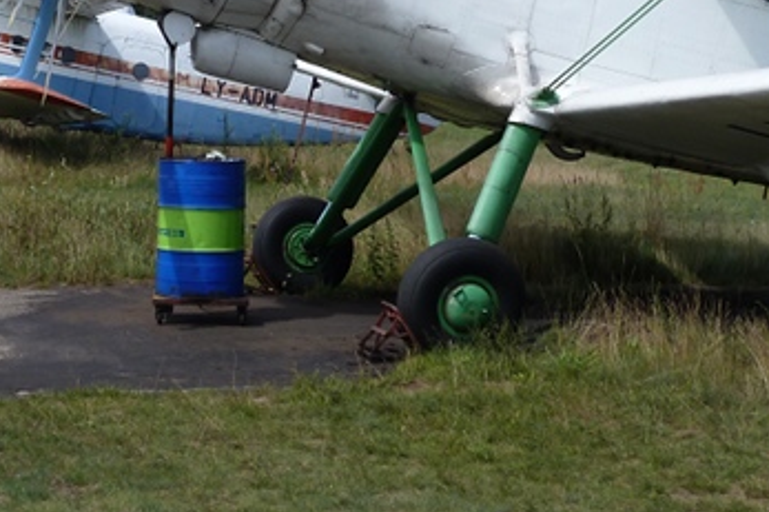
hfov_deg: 21.1
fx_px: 2050
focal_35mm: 96
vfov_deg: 14.0
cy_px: 7
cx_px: 235
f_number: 5
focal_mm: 6.5
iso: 80
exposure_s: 1/500
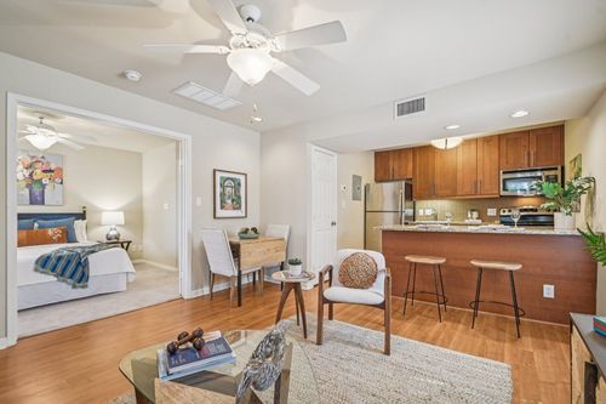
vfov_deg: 77.3
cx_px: 303
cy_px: 202
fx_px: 252
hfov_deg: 100.4
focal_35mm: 15
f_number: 8
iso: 400
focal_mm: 10
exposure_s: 1/4
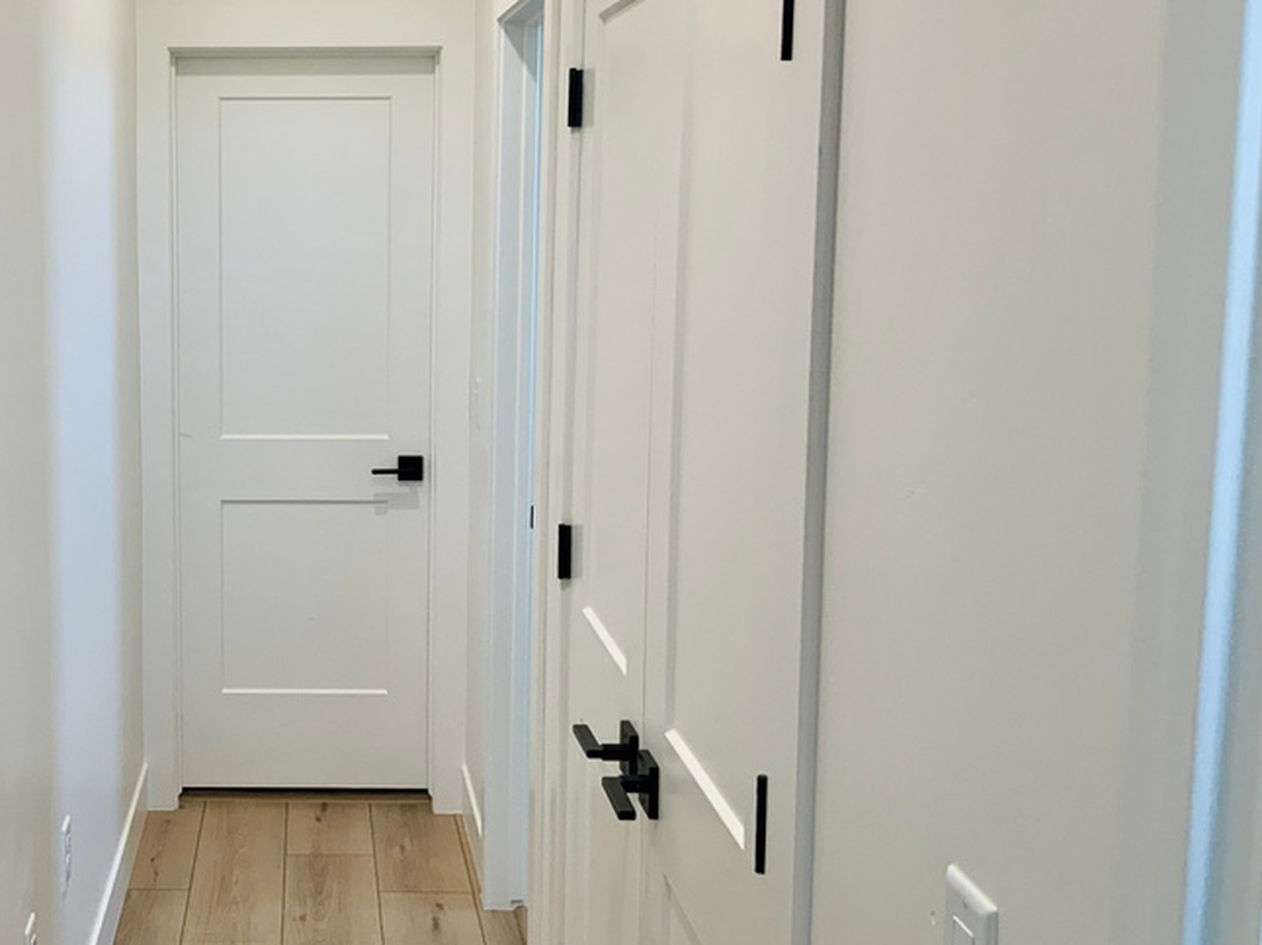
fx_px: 1676
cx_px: 289
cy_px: 406
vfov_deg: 31.5
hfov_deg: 39.9
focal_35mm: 46
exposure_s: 1/120
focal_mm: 3
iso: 50
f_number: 1.8
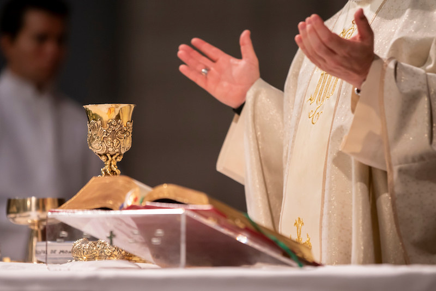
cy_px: 146
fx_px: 2422
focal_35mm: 200
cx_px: 218
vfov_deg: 6.9
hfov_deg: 10.3
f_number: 2.8
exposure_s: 1/250
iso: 4000
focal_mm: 200
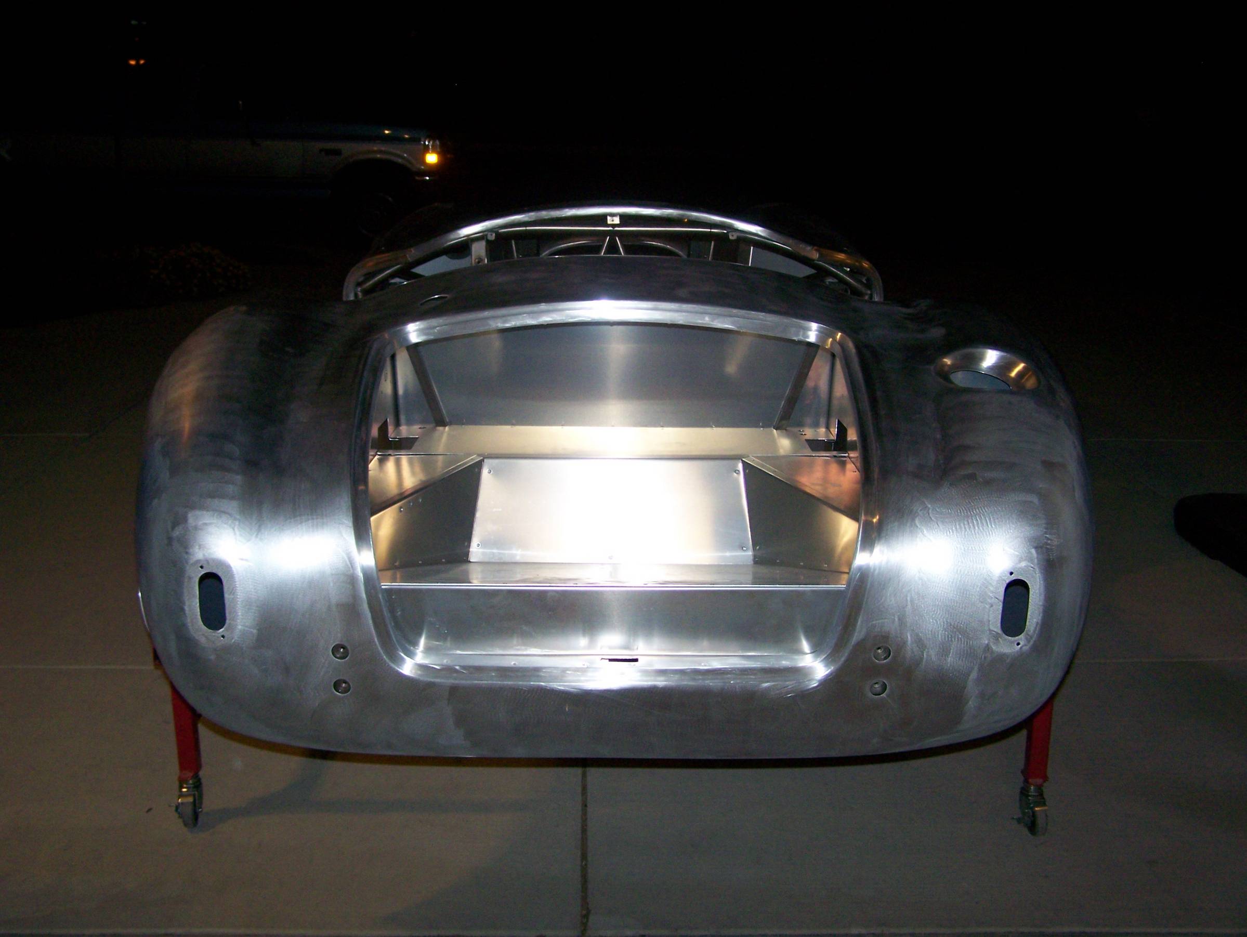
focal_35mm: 38
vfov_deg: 37.8
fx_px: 1370
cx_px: 624
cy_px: 468
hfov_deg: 48.9
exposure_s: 1/60
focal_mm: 6.3
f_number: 2.8
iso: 200
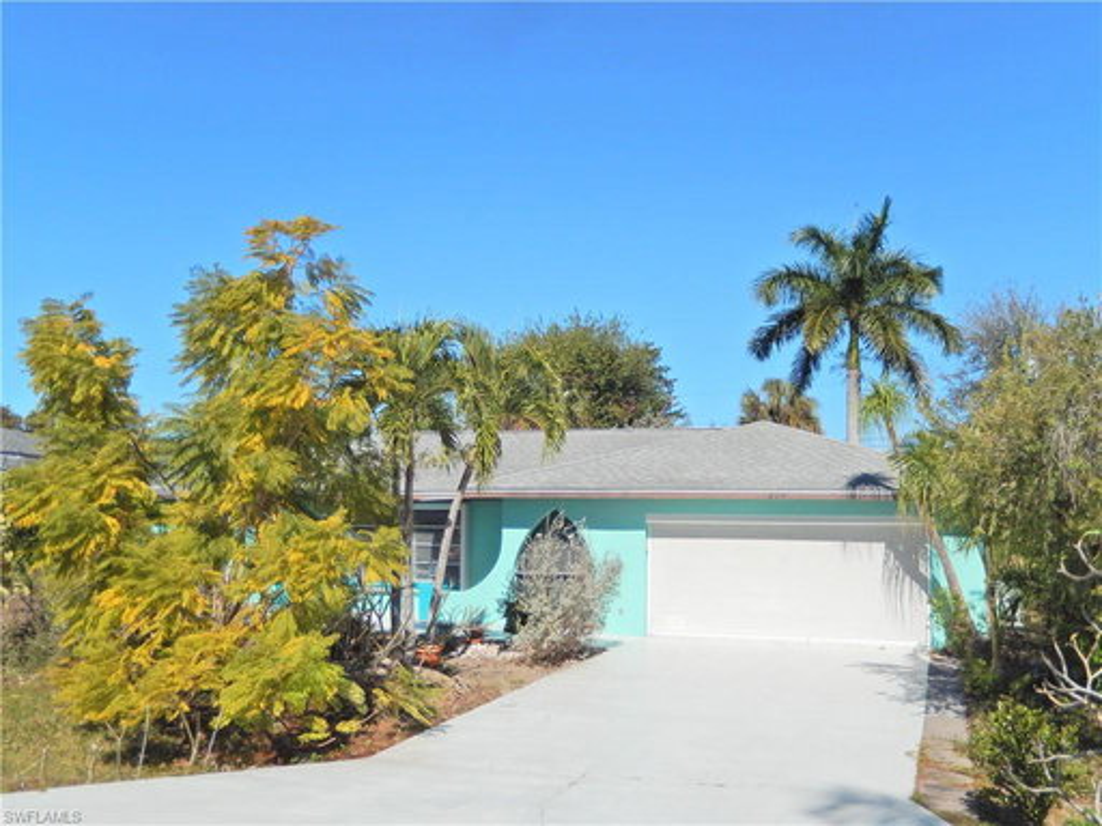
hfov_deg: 51.4
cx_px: 551
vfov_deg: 39.7
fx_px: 1146
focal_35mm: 36
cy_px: 413
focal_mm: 6.5
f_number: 8
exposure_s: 1/400
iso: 125
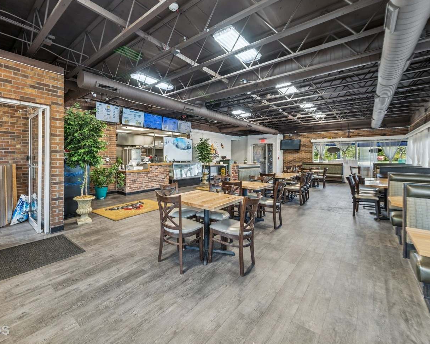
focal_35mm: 15
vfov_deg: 83.9
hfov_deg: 95.3
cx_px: 168
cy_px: 159
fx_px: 191
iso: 100
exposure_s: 1/8
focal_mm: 12
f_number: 10
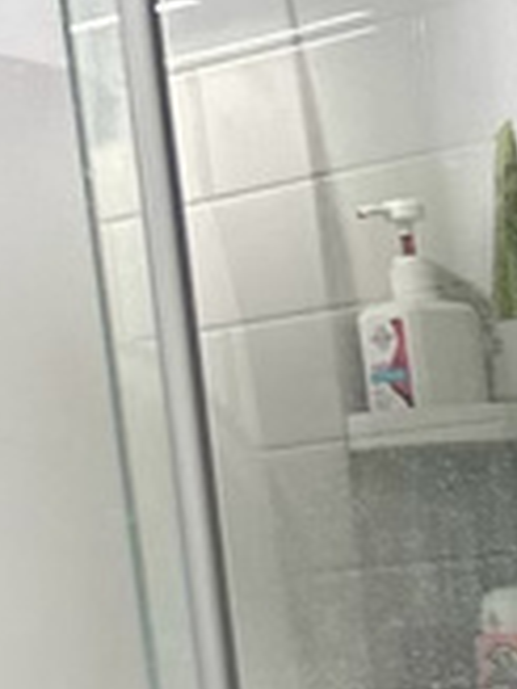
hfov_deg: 7.2
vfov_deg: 10.2
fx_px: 3644
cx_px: 1580
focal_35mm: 183
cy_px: 1273
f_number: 1.5
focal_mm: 5.7
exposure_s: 1/59
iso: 64
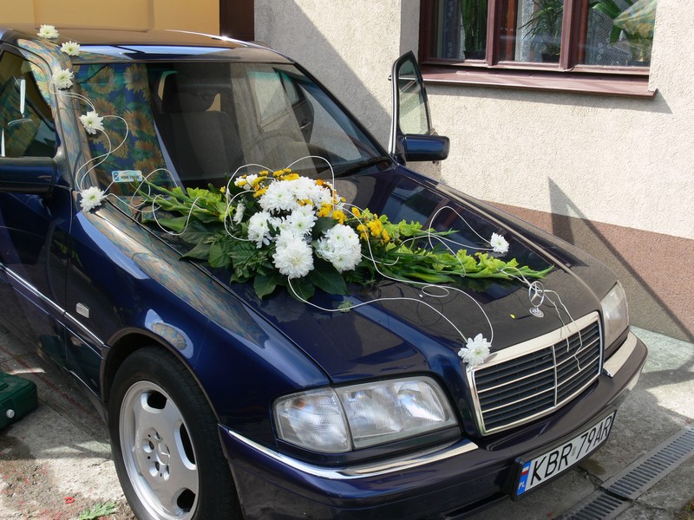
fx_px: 802
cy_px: 260
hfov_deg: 46.8
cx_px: 347
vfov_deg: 36.0
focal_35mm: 40
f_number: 5.6
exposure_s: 1/125
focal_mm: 8.5
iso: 80
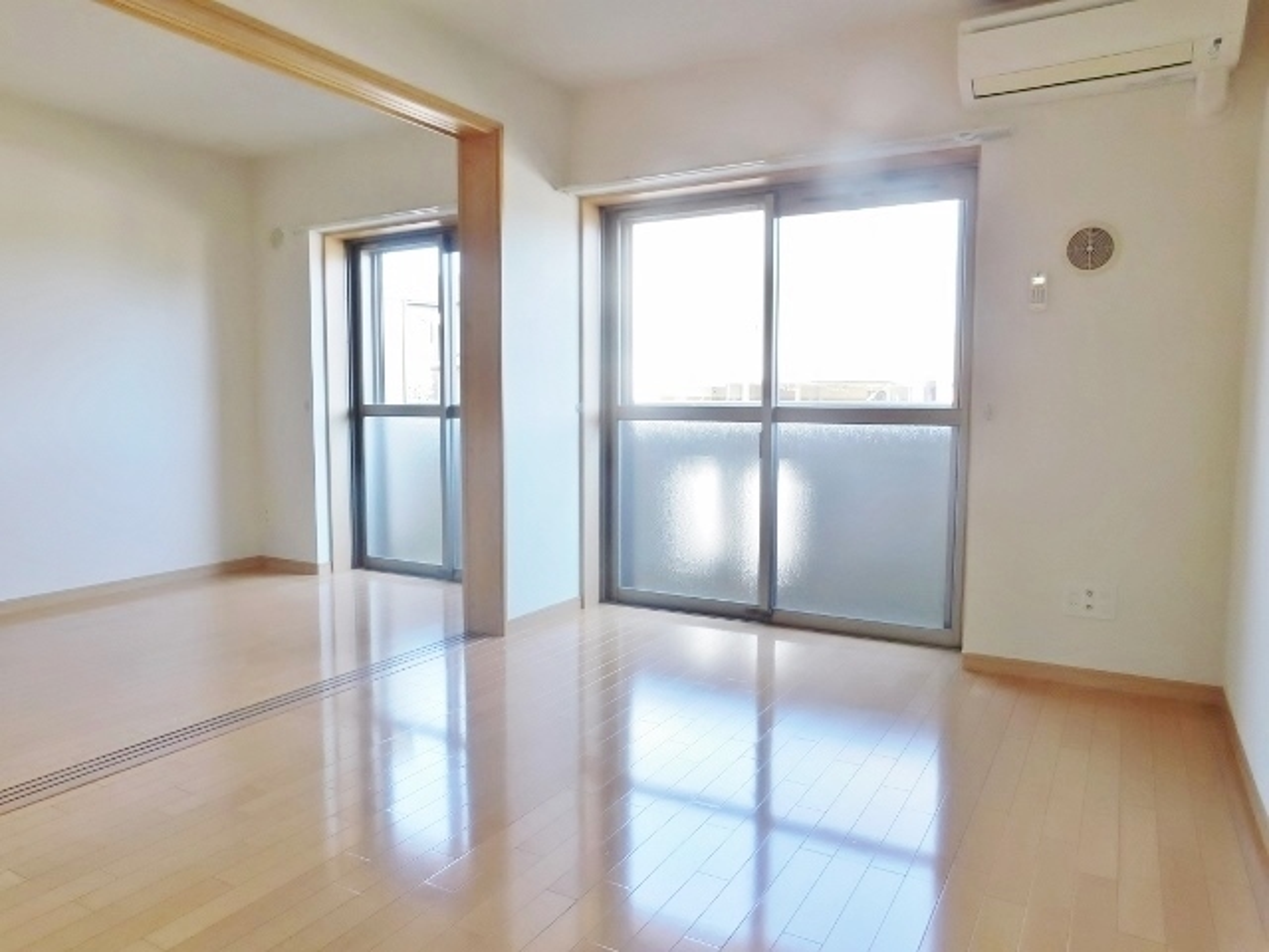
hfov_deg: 71.6
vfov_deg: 56.8
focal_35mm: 24
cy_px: 476
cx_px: 634
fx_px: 880
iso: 125
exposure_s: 1/60
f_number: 3
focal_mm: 4.1
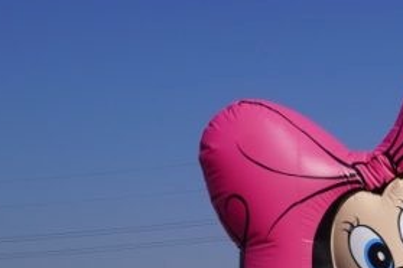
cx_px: 649
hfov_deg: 19.4
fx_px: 985
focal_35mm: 88
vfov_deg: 14.5
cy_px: 406
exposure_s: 1/320
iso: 100
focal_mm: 16
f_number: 10
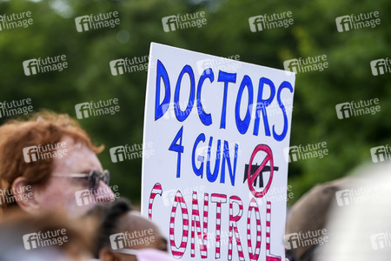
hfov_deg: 9.6
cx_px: 196
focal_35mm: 215
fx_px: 2335
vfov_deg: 6.4
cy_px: 130
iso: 400
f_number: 6.3
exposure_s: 1/500
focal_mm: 215
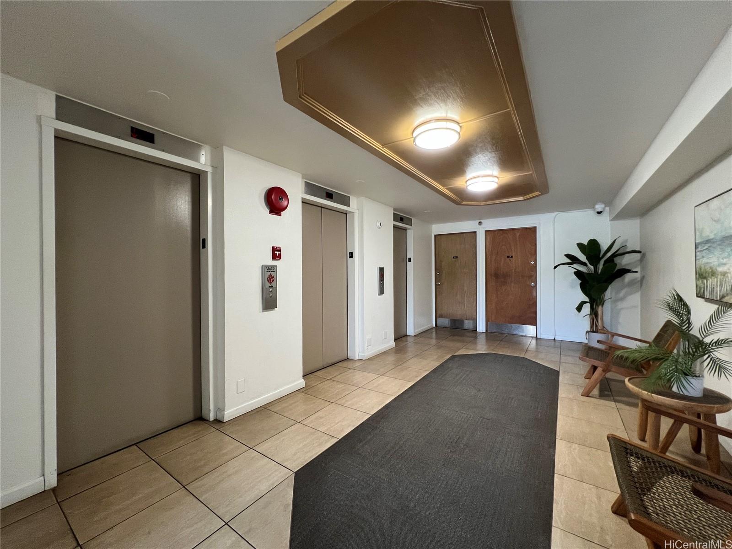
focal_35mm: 13
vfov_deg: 89.9
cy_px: 274
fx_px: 275
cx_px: 366
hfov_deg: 106.2
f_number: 1.8
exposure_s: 1/60
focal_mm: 1.57
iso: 250
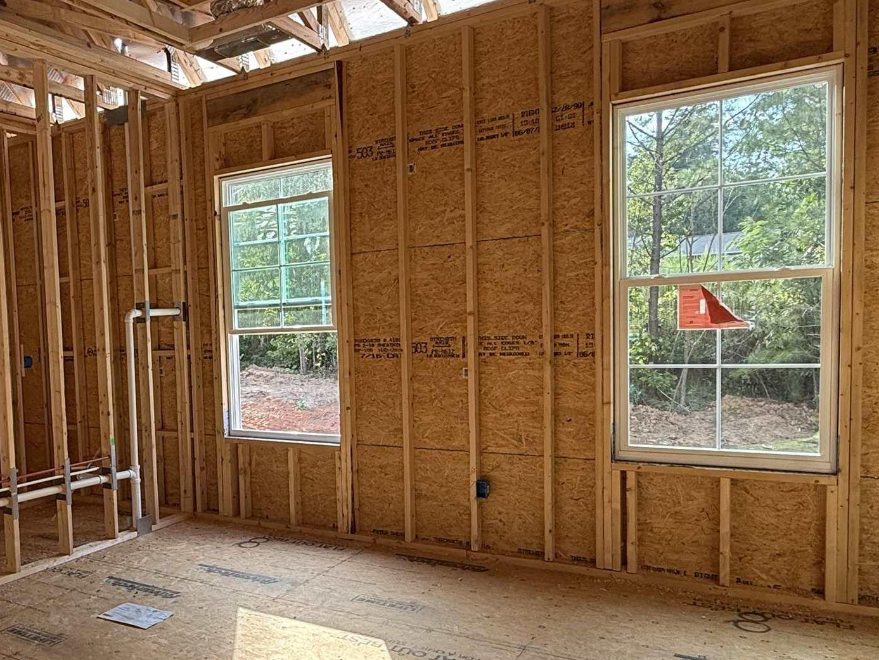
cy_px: 384
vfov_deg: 45.3
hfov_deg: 55.6
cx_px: 222
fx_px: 787
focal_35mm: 31
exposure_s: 1/100
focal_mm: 2.22
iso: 80
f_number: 2.2
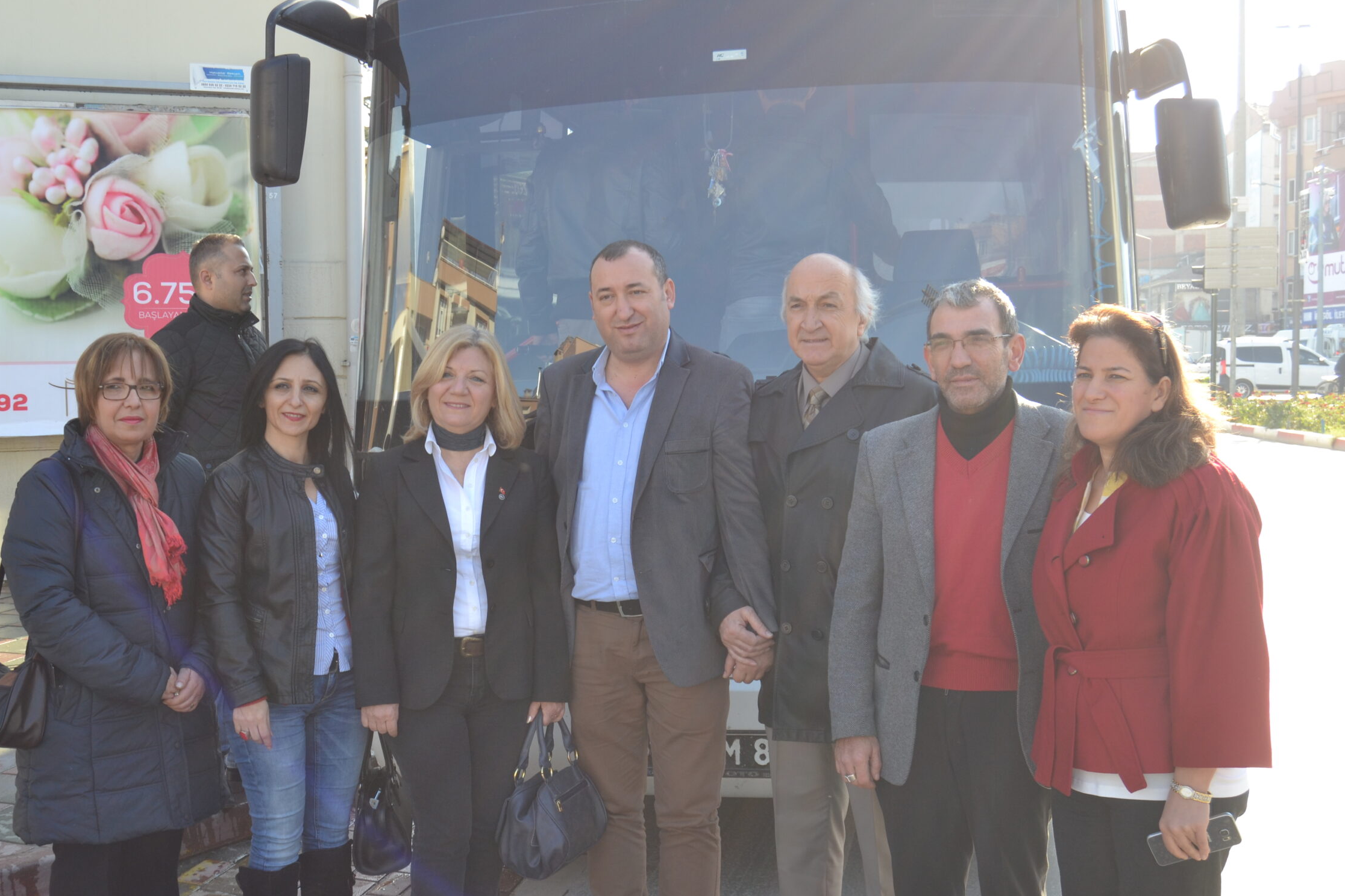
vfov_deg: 33.7
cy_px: 504
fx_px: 1478
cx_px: 585
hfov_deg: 48.8
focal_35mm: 40
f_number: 5.6
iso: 160
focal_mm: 23
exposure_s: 1/125
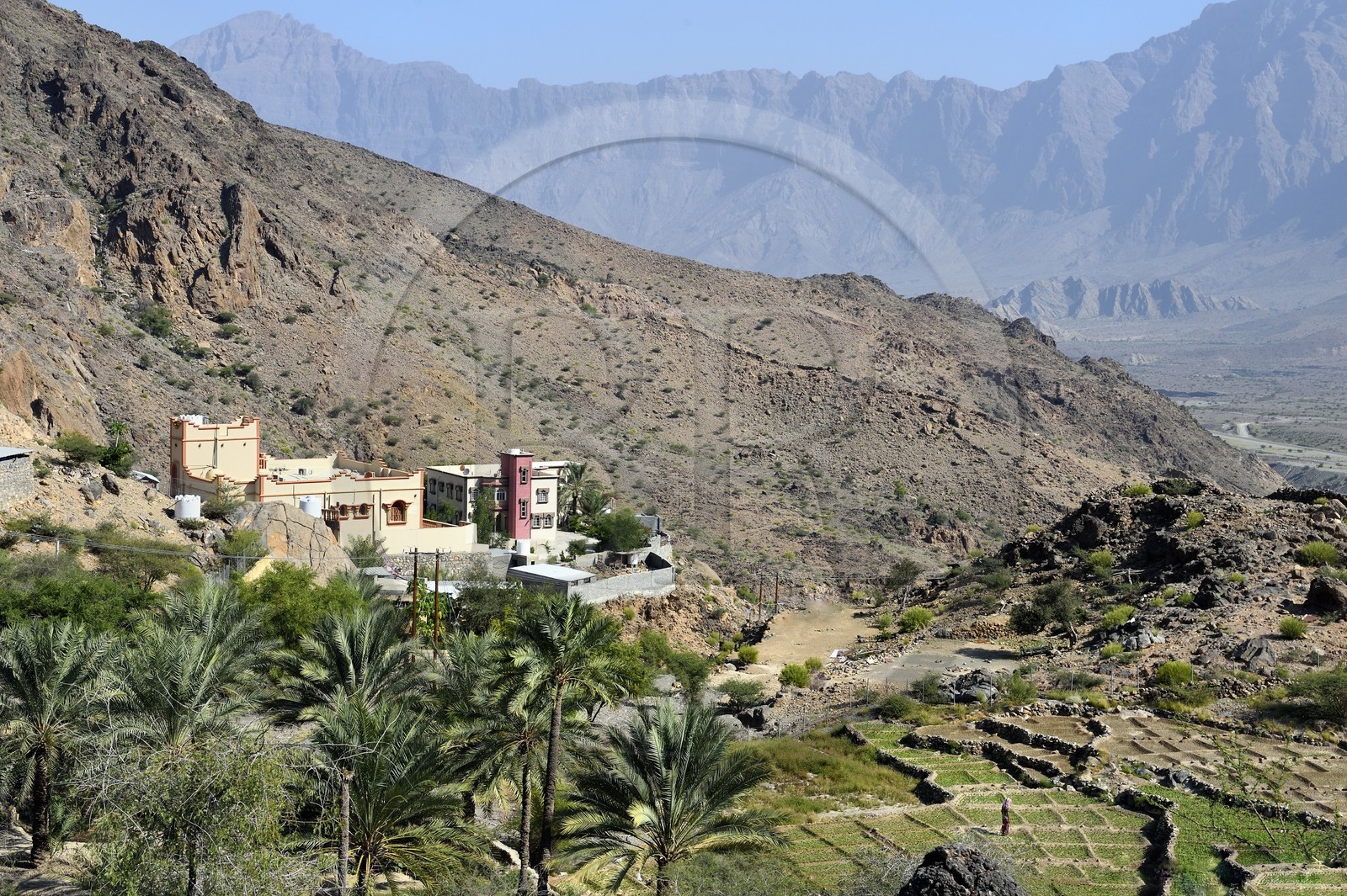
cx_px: 674
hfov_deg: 33.4
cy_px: 448
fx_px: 2244
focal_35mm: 60
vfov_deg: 22.6
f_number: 11
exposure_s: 1/400
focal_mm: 60
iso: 200
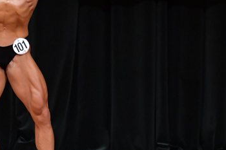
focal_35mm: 665
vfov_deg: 2.1
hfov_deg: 3.1
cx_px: 0
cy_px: 48
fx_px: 4173
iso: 4000
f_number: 5.6
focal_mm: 200
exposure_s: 1/400
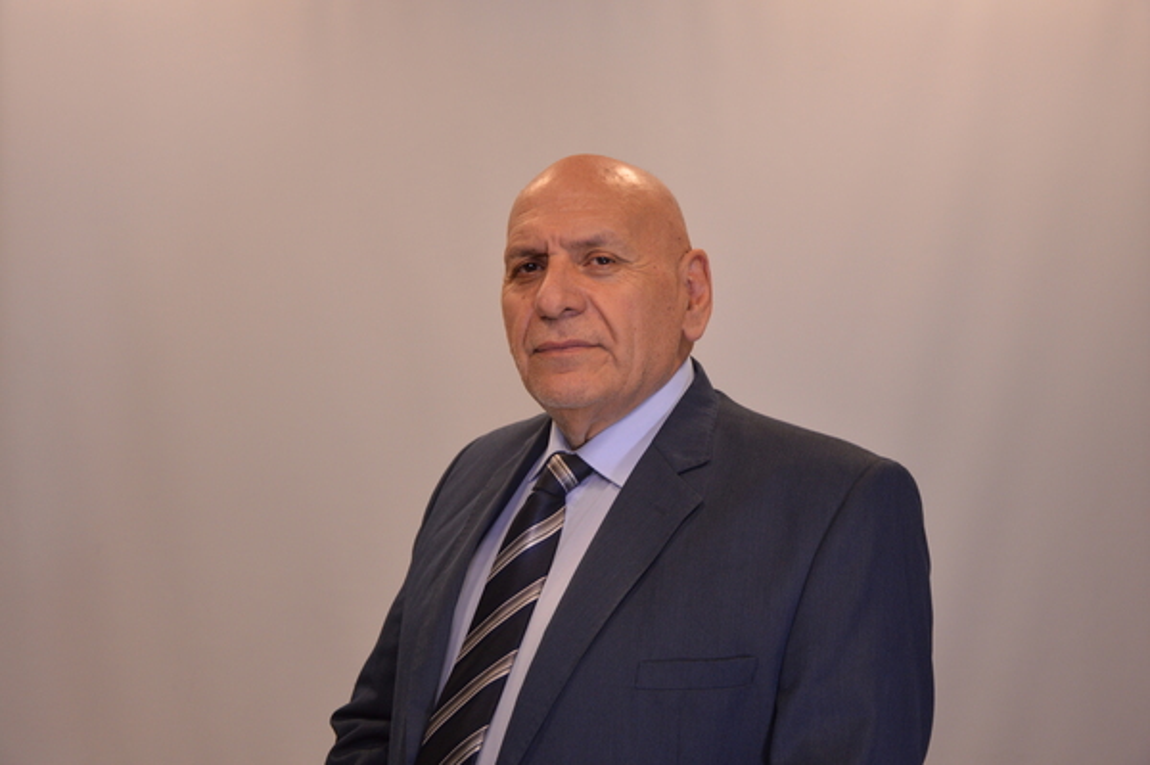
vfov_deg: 28.0
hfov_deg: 41.1
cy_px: 382
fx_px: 1532
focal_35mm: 48
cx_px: 575
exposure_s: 1/100
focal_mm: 32
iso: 560
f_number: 4.2
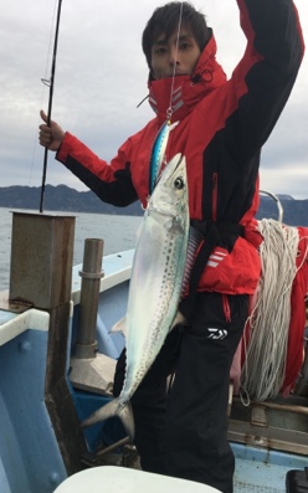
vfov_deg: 61.2
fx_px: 416
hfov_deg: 40.5
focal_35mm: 31
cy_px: 247
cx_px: 174
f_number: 2.2
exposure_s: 1/530
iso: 25
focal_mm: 4.15
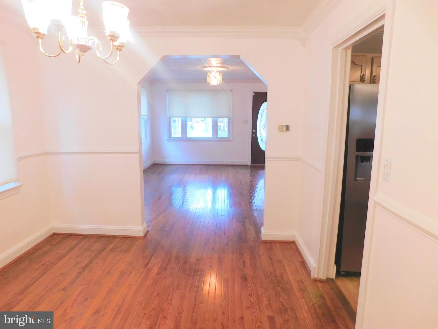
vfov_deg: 58.9
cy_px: 164
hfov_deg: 73.9
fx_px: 291
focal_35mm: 23
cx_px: 219
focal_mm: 4
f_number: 3
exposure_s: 1/30
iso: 125
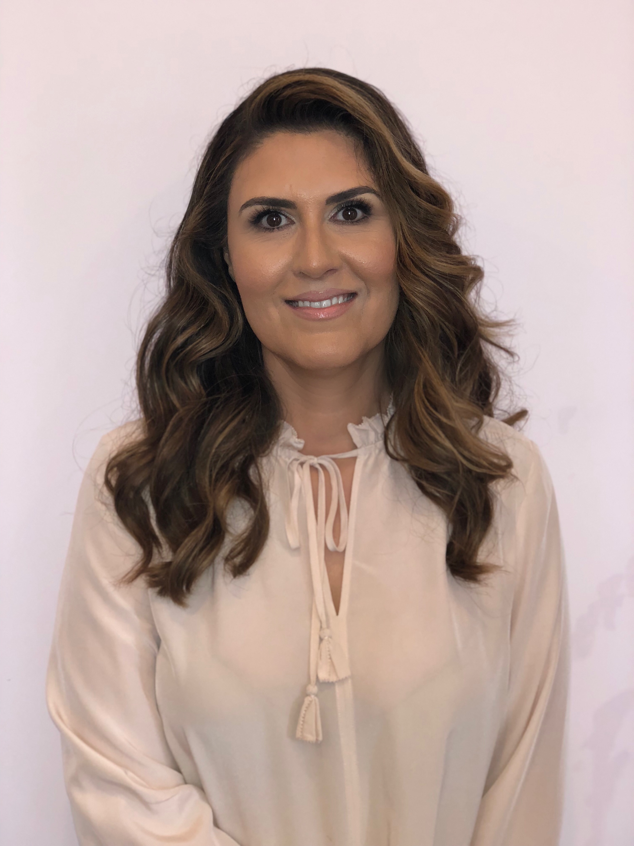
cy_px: 423
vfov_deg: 36.8
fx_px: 1270
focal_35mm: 52
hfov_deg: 28.0
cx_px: 317
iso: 80
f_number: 2.4
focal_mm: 6
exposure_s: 1/60
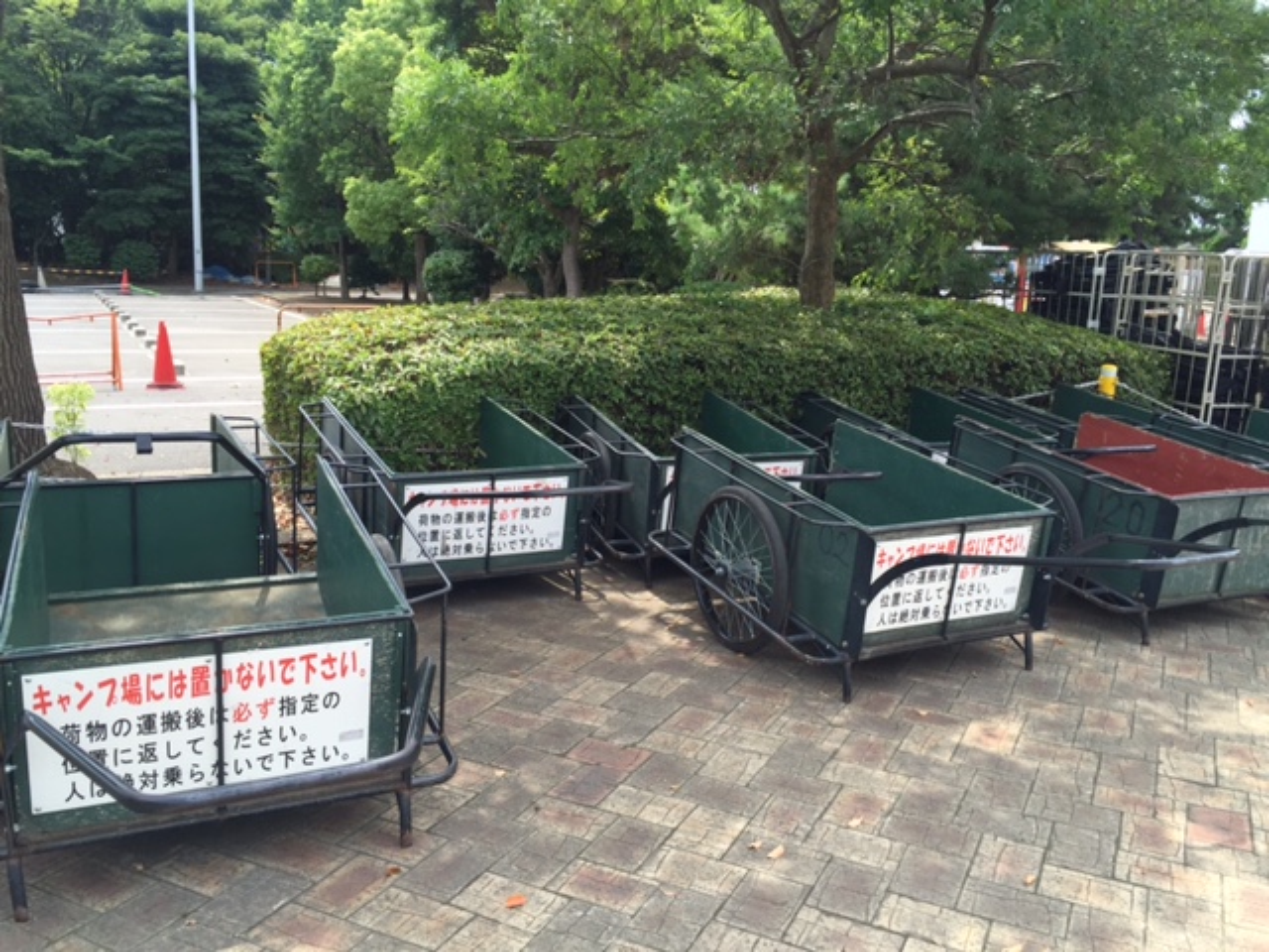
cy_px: 476
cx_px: 634
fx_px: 1063
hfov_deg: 61.7
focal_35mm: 29
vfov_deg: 48.2
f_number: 2.2
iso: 32
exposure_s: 1/807
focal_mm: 4.15
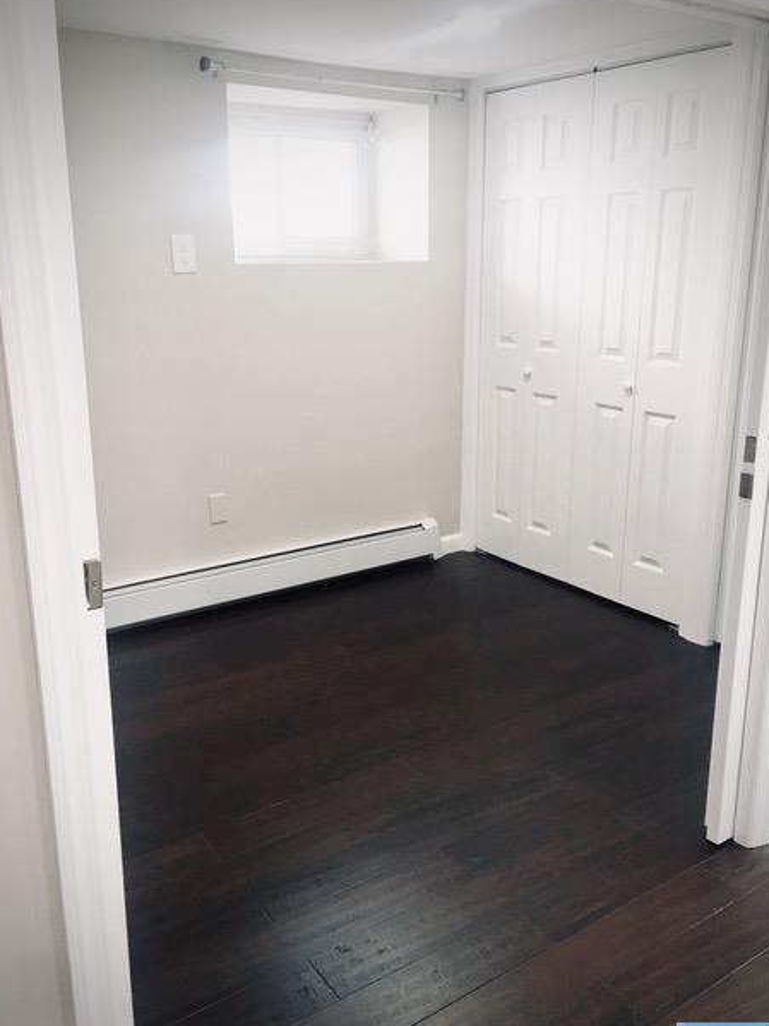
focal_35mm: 31
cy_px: 522
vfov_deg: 58.4
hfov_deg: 45.4
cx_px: 368
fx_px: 919
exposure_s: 1/15
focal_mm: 4.15
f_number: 2.2
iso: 25
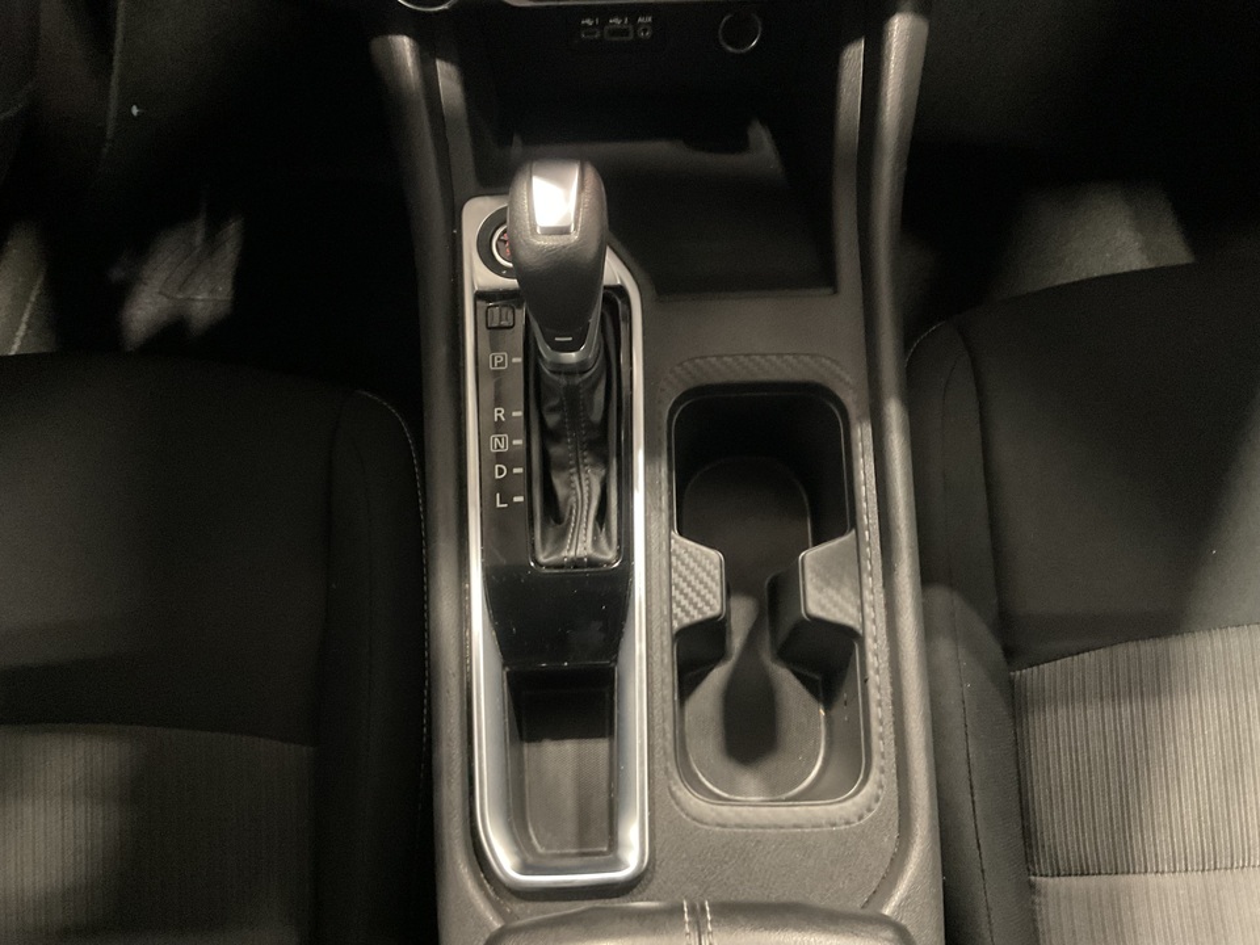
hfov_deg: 61.7
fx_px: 1056
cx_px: 630
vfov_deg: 48.2
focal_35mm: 29
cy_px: 472
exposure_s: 1/20
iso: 500
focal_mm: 3
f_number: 1.8
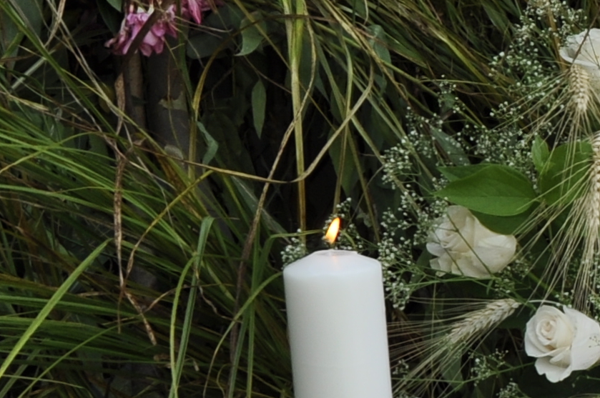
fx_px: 2297
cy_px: 419
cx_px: 952
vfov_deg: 9.8
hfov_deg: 13.8
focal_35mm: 138
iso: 200
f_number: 7.1
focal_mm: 18
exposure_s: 1/200
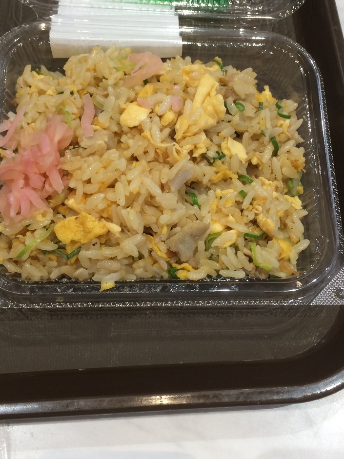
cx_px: 168
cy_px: 212
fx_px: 491
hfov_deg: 38.6
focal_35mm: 37
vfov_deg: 50.1
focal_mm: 4.15
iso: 40
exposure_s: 1/40
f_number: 2.2
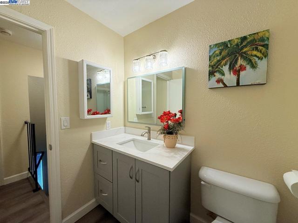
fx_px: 121
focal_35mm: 14
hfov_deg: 102.1
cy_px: 112
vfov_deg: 85.7
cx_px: 149
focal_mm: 2.22
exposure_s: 1/120
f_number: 2.2
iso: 200
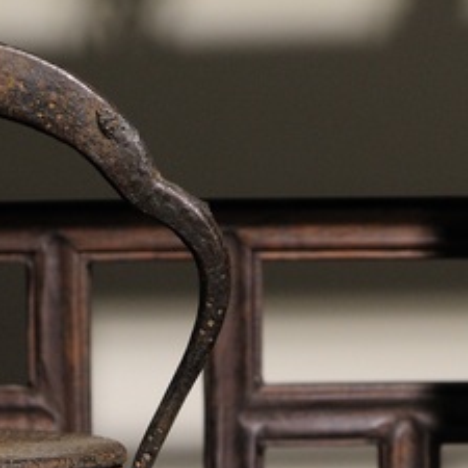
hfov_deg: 10.1
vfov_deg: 10.0
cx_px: 223
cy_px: 510
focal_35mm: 173
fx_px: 2646
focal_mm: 34
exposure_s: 1/6
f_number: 5.6
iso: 500
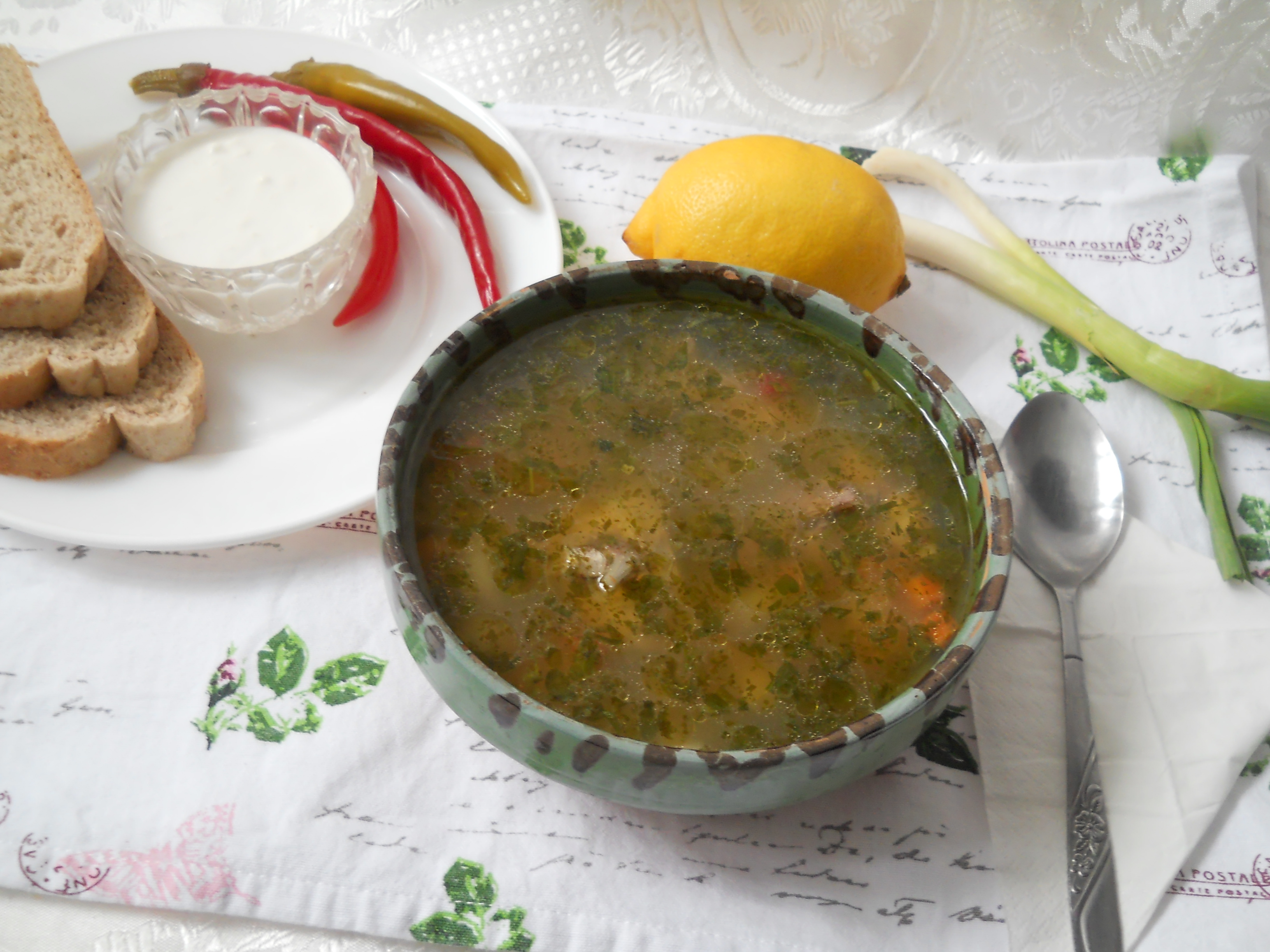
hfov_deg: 45.8
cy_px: 476
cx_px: 635
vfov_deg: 35.1
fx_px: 1504
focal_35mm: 41
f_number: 3.1
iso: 200
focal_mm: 6.72
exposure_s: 1/30
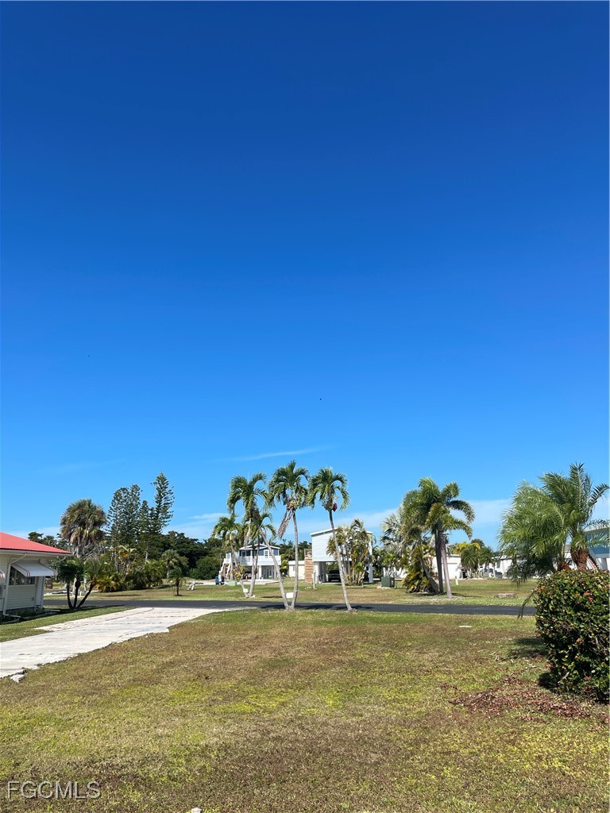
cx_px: 305
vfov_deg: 67.3
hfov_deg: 53.1
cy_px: 406
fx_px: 611
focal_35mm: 26
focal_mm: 4.2
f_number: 1.6
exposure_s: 1/4651
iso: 32
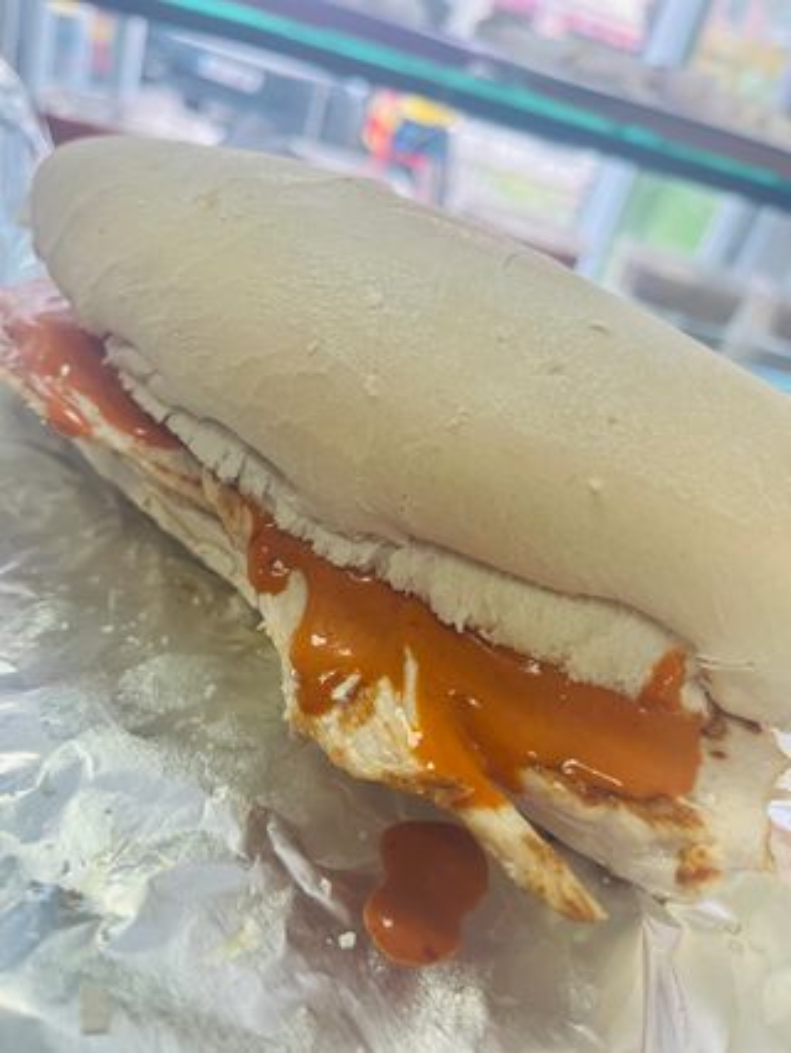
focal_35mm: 26
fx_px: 791
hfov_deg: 53.1
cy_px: 526
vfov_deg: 67.3
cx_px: 396
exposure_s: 1/100
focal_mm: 5.1
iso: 64
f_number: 1.6
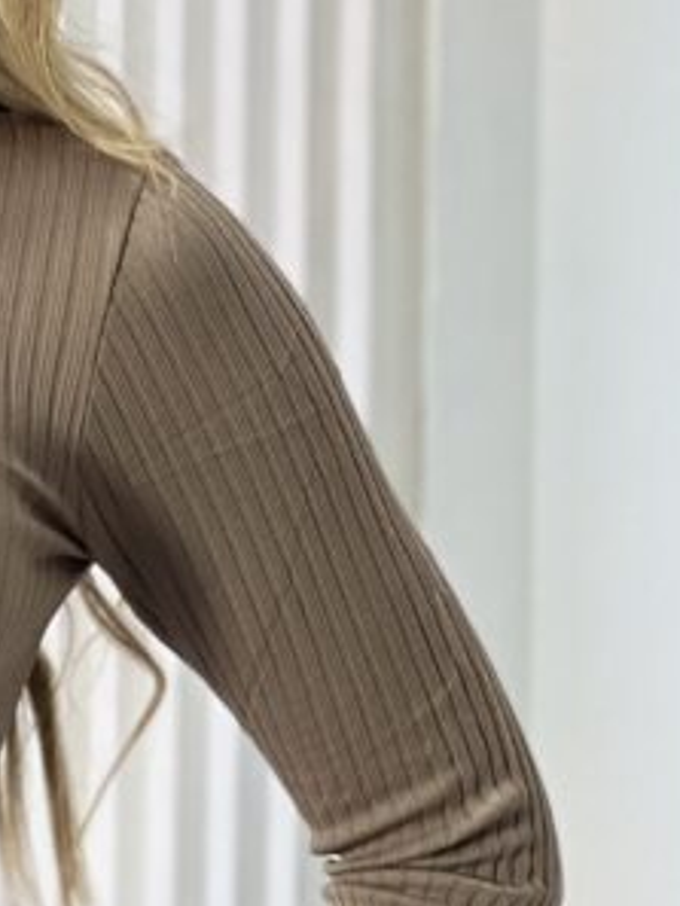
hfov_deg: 6.1
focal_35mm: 242
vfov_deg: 8.2
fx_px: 6334
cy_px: 587
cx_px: -314
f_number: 2.8
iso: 200
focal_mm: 9
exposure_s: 1/120
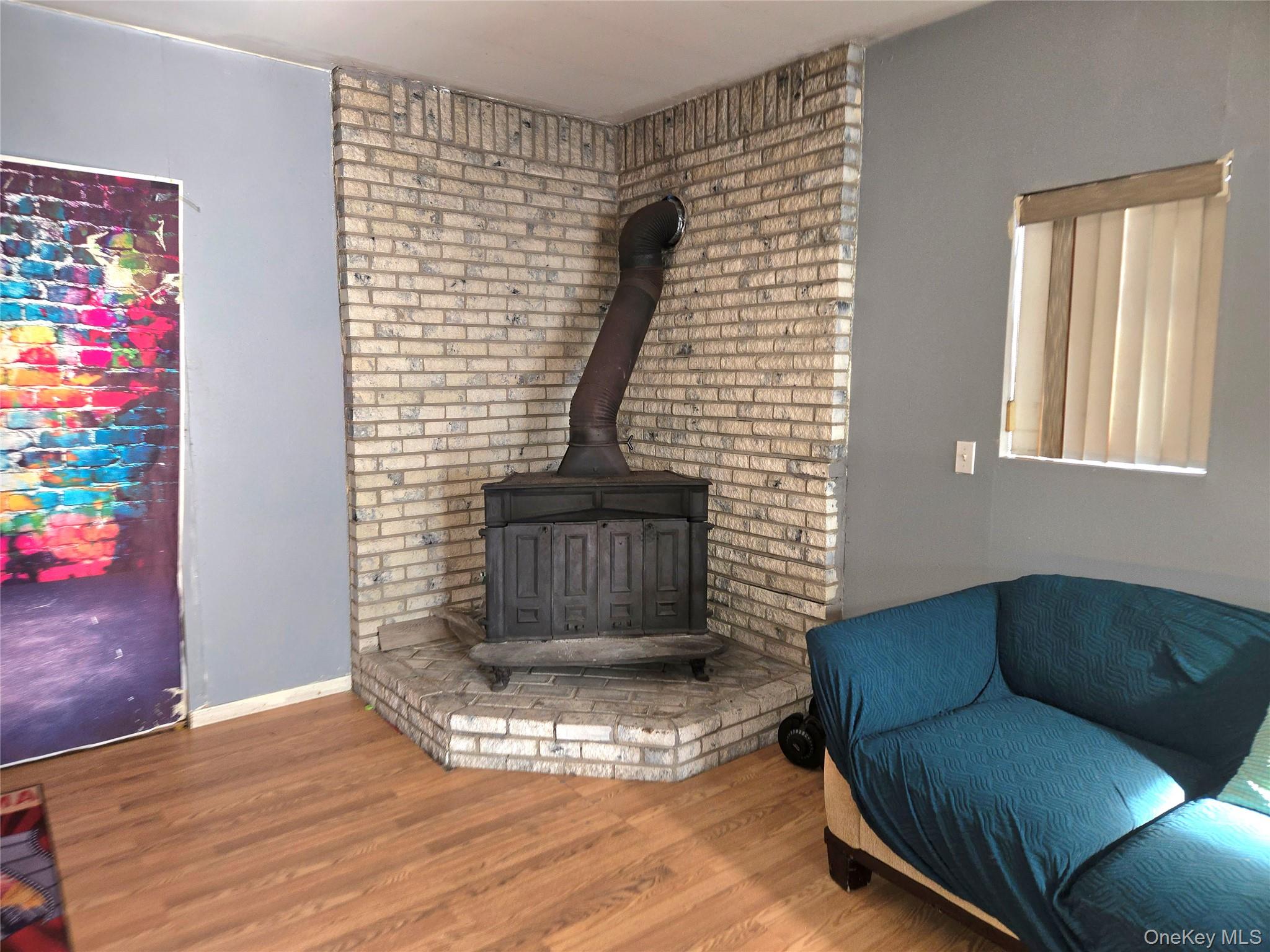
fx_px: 844
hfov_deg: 73.9
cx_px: 635
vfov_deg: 58.9
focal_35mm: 23
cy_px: 476
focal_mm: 5.4
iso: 100
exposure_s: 1/24
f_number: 1.8
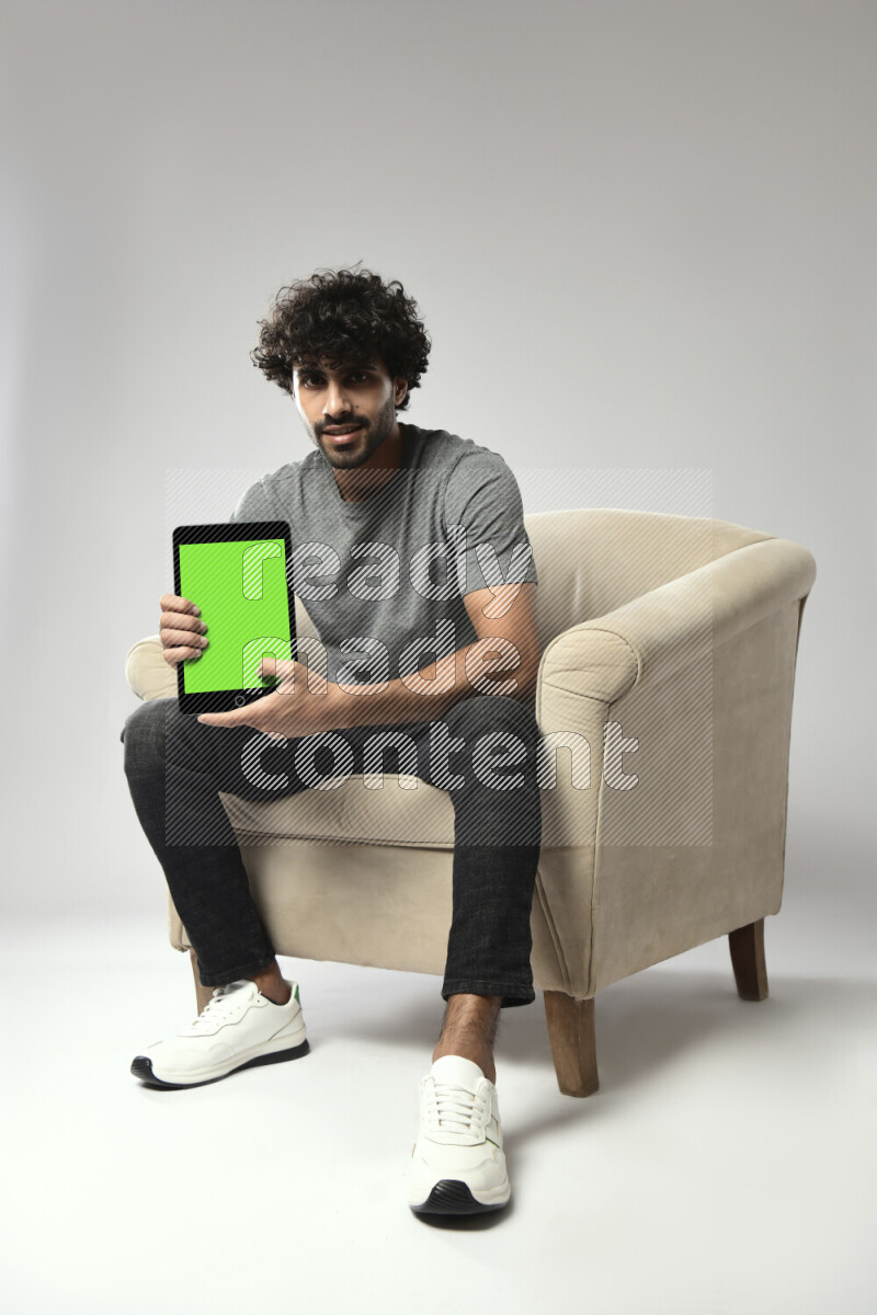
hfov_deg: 37.9
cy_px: 658
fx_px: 1279
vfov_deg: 54.4
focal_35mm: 35
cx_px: 438
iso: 400
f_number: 5
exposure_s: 1/125
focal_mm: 35
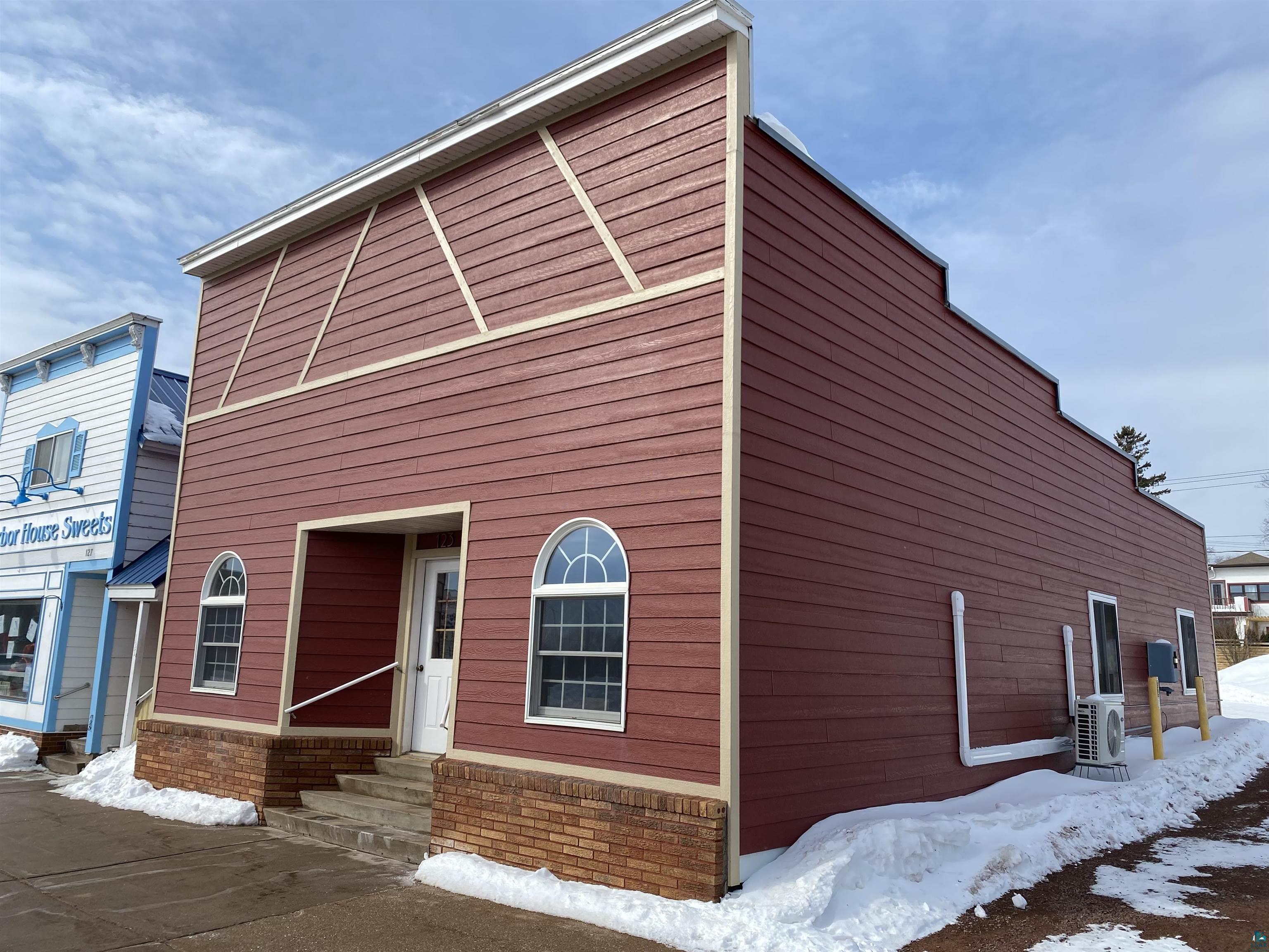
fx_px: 953
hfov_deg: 67.3
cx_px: 634
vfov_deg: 53.1
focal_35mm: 26
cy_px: 476
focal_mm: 4.25
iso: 32
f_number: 1.8
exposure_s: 1/3205
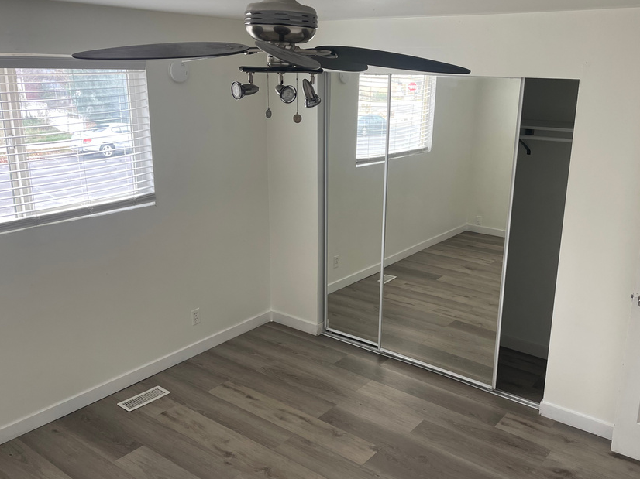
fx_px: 573
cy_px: 226
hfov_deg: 58.2
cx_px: 360
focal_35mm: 31
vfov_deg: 45.4
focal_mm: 5.1
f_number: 1.6
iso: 125
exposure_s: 1/121
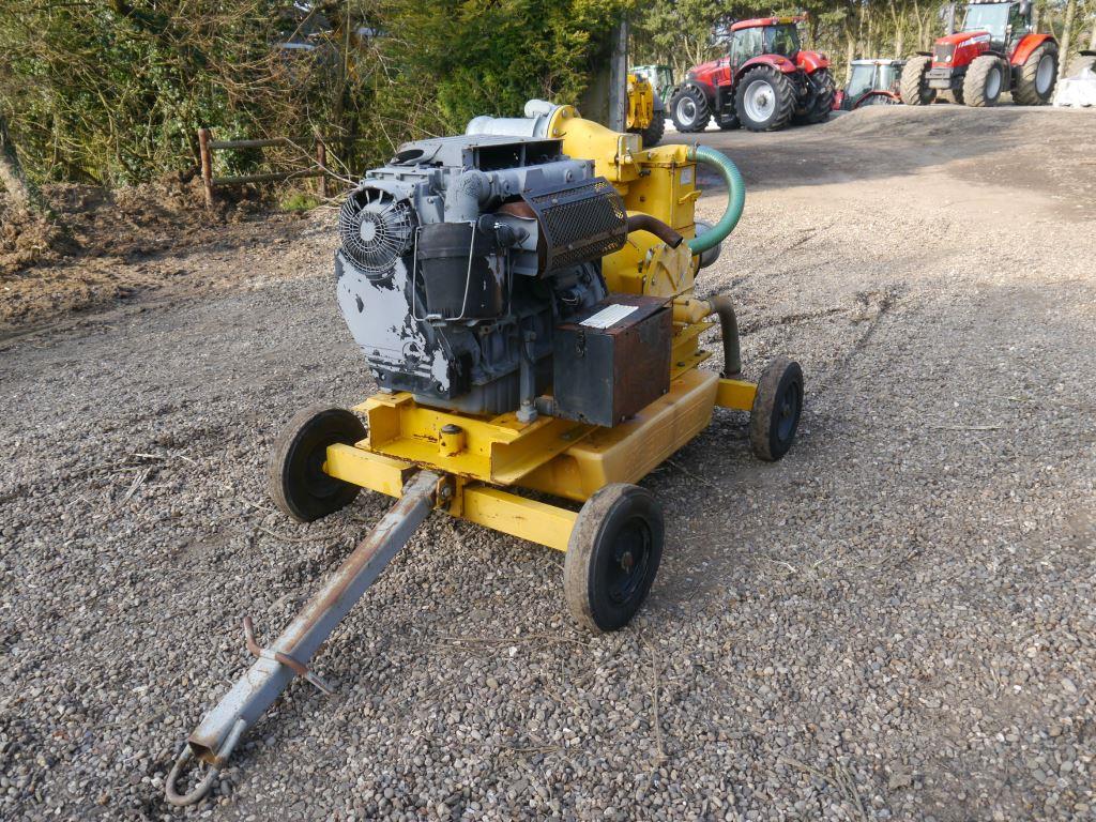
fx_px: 950
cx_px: 548
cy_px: 411
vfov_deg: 46.8
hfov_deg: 60.0
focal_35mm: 30
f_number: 5
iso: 160
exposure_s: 1/160
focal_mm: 15
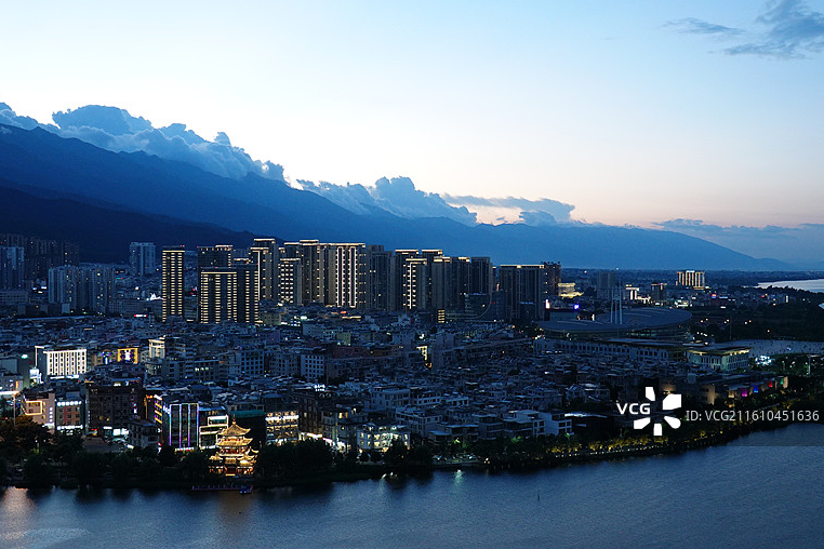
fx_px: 961
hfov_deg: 46.4
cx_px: 409
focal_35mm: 42
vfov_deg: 31.9
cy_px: 277
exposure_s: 1/40
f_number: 4
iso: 800
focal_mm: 14.99
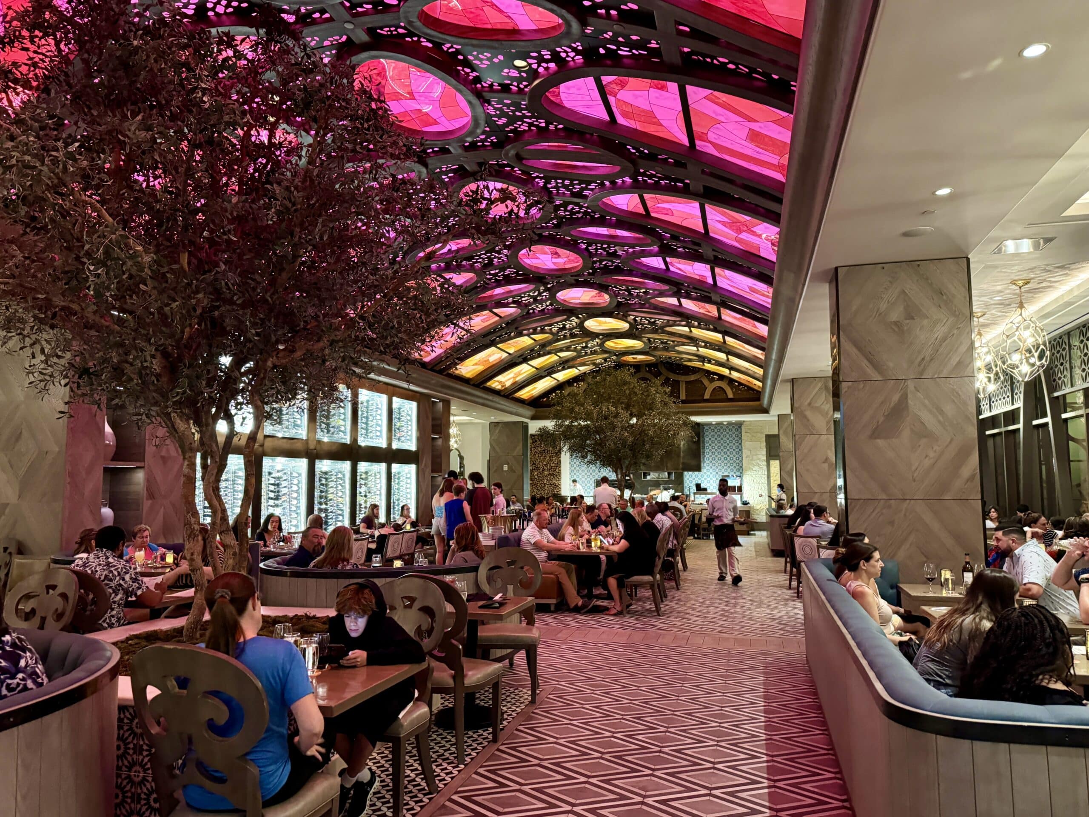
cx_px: 544
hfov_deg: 71.6
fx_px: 755
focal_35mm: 24
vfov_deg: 56.8
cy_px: 408
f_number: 1.78
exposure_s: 1/40
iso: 800
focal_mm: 6.76
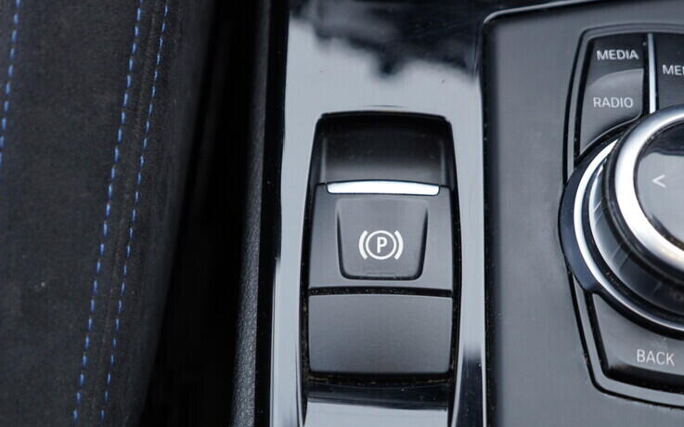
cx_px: 394
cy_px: 264
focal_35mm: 51
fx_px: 950
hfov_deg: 39.5
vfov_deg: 25.3
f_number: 2.8
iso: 160
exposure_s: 1/40
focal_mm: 24
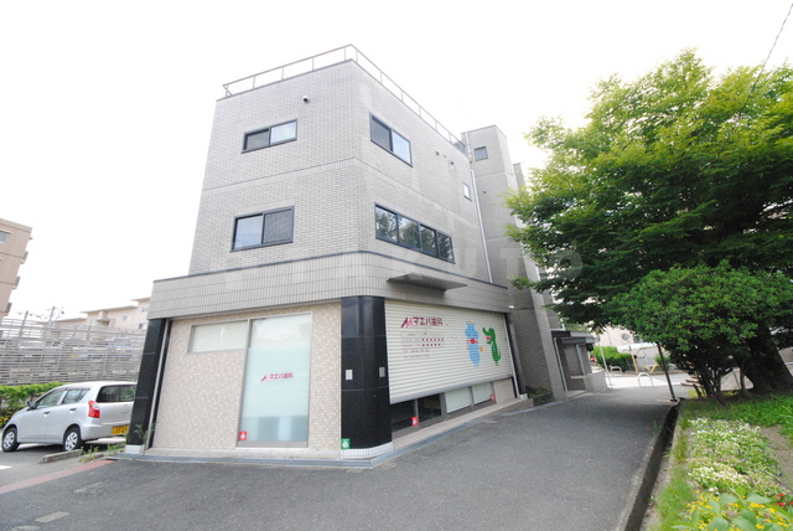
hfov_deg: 112.6
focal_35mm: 12
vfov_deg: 90.1
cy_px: 266
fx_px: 265
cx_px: 396
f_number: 10
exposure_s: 1/400
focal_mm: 8
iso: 1600
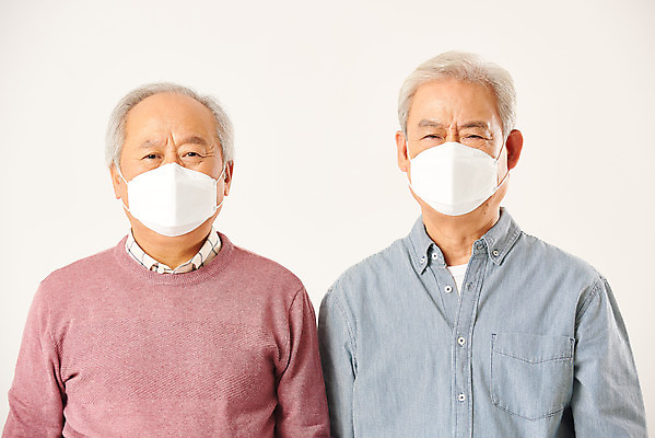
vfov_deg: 7.1
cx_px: 328
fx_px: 3549
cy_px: 219
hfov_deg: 10.5
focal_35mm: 195
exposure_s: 1/125
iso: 100
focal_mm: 195
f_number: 8
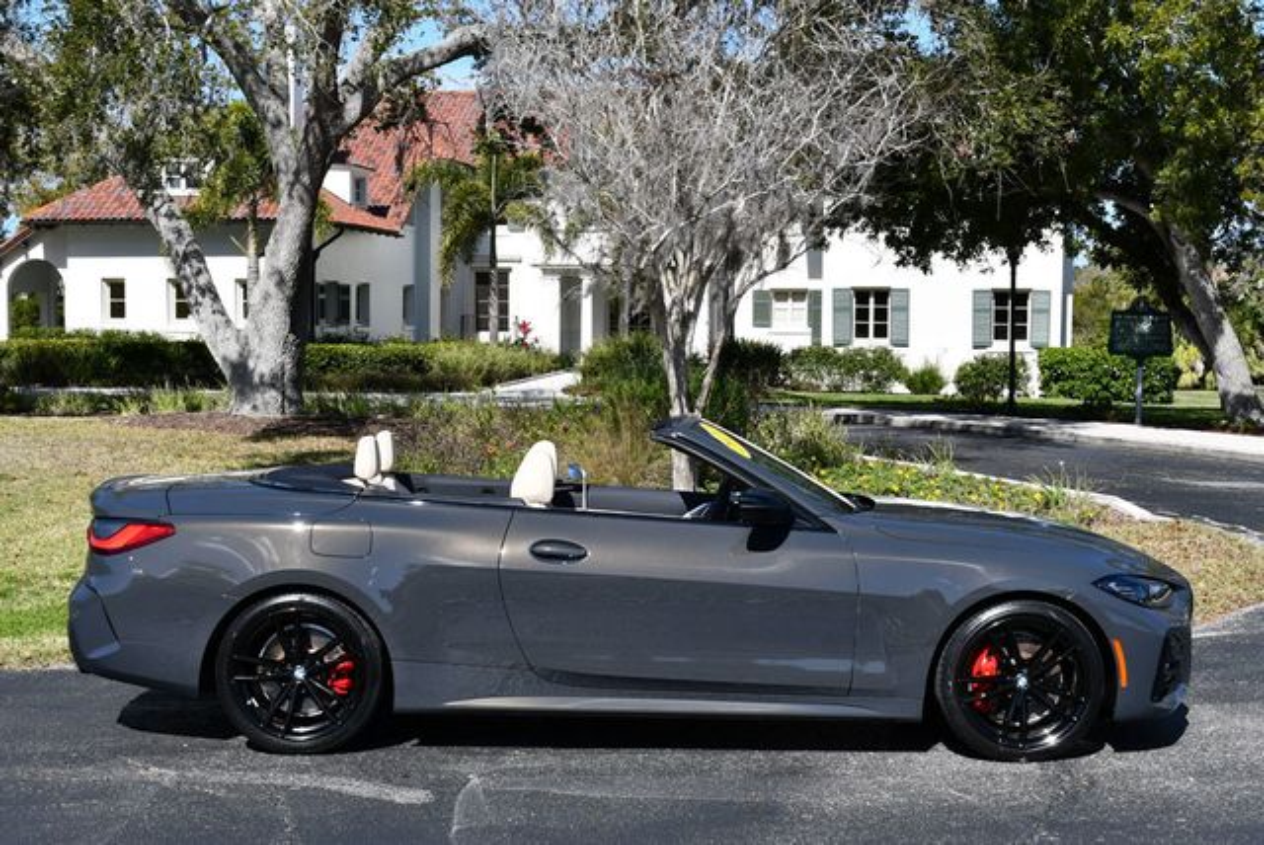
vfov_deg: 24.2
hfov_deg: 35.6
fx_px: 1968
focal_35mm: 56
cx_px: 632
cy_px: 422
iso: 100
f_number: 8
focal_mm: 28
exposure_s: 1/250
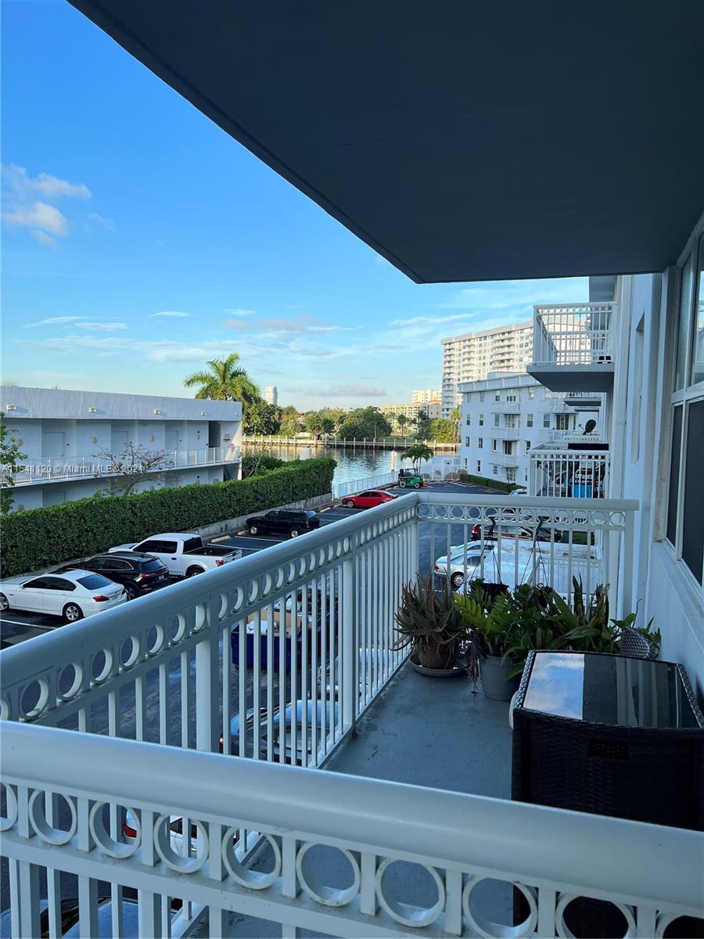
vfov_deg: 67.3
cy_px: 470
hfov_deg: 53.1
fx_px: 705
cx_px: 352
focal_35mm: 26
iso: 50
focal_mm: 5.7
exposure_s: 1/1901
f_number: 1.5
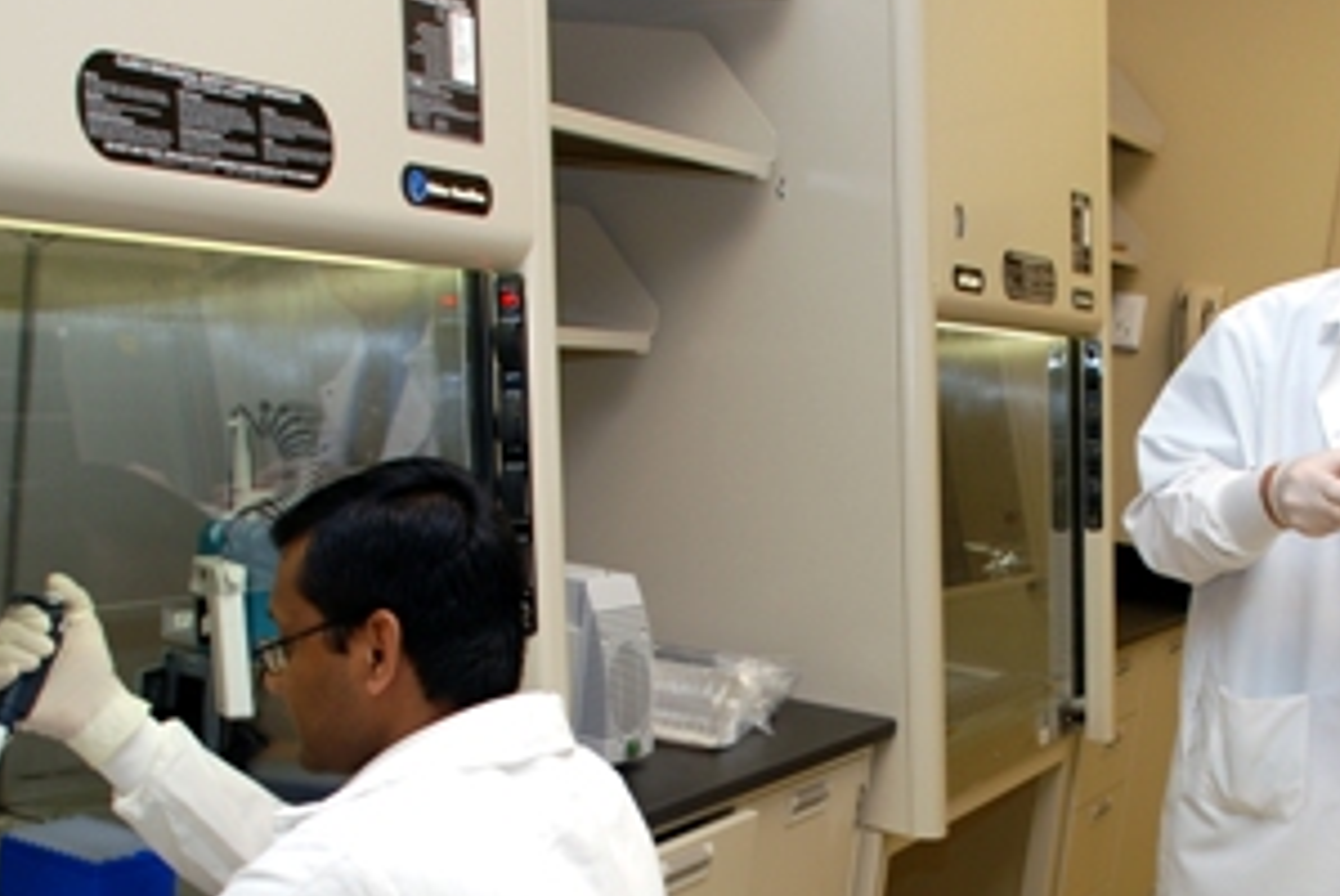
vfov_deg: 22.2
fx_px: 2235
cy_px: 788
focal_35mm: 60
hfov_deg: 32.8
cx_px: 981
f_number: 4
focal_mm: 20
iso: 200
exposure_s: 1/60
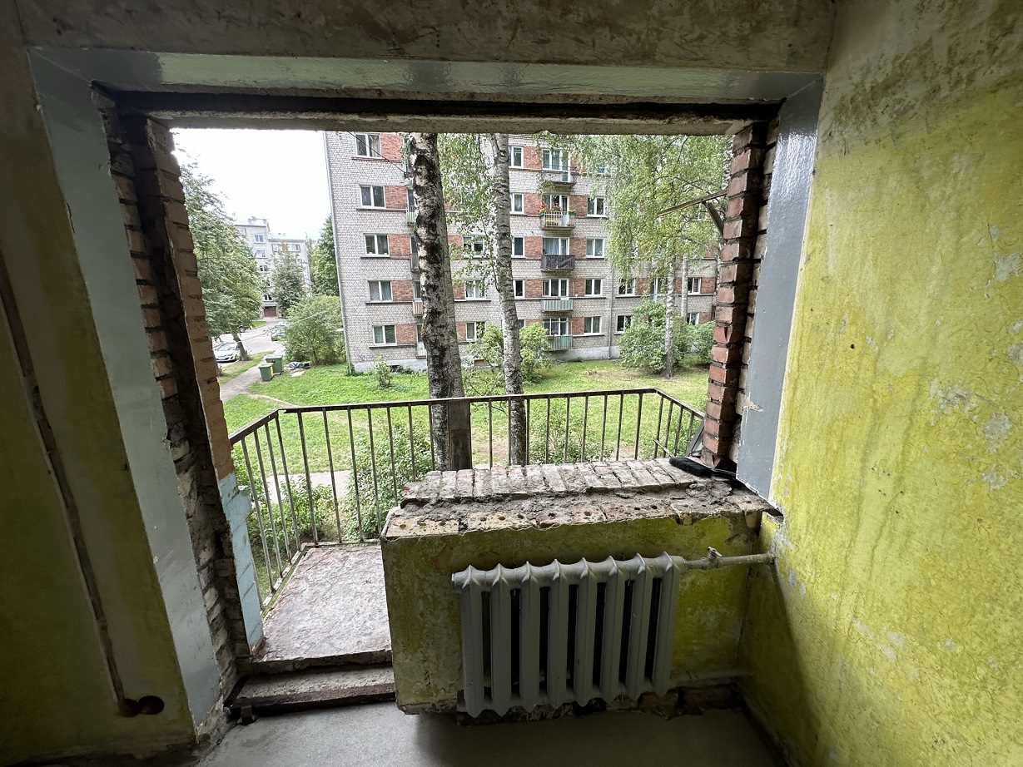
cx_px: 512
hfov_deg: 102.1
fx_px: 414
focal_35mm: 14
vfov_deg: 85.7
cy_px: 384
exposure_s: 1/170
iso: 40
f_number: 2.2
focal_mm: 2.22
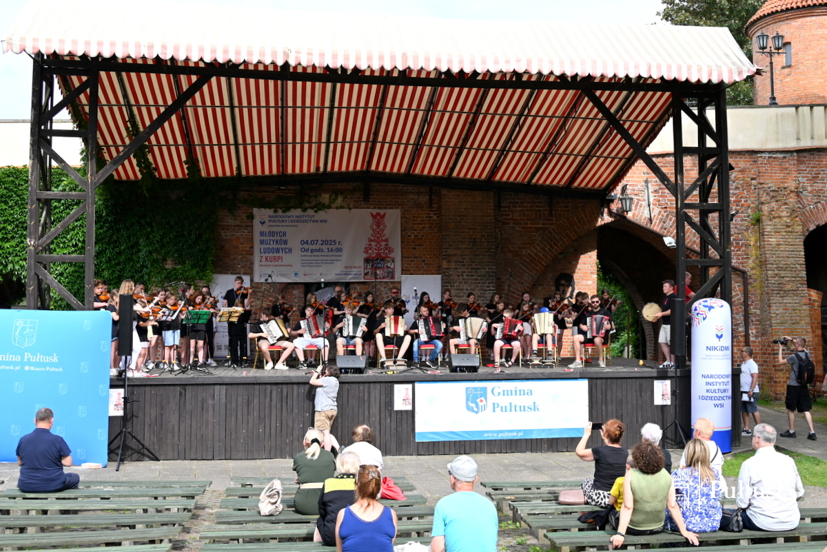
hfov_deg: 53.1
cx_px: 414
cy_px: 276
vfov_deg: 36.9
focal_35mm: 36
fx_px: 827
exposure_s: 1/250
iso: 140
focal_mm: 36
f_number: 5.6
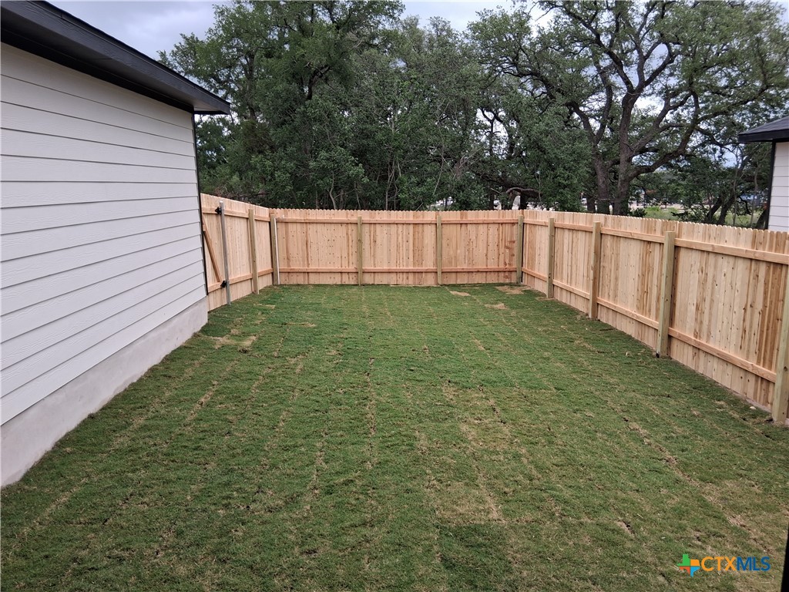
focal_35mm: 26
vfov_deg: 53.1
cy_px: 296
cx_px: 394
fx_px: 593
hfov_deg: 67.3
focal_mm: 3.98
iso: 25
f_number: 1.8
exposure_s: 1/151
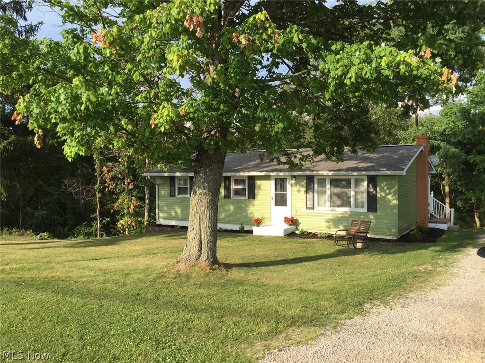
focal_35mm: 29
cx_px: 242
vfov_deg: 48.2
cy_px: 182
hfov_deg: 61.7
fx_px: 406
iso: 32
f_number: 2.2
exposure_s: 1/942
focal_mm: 4.15
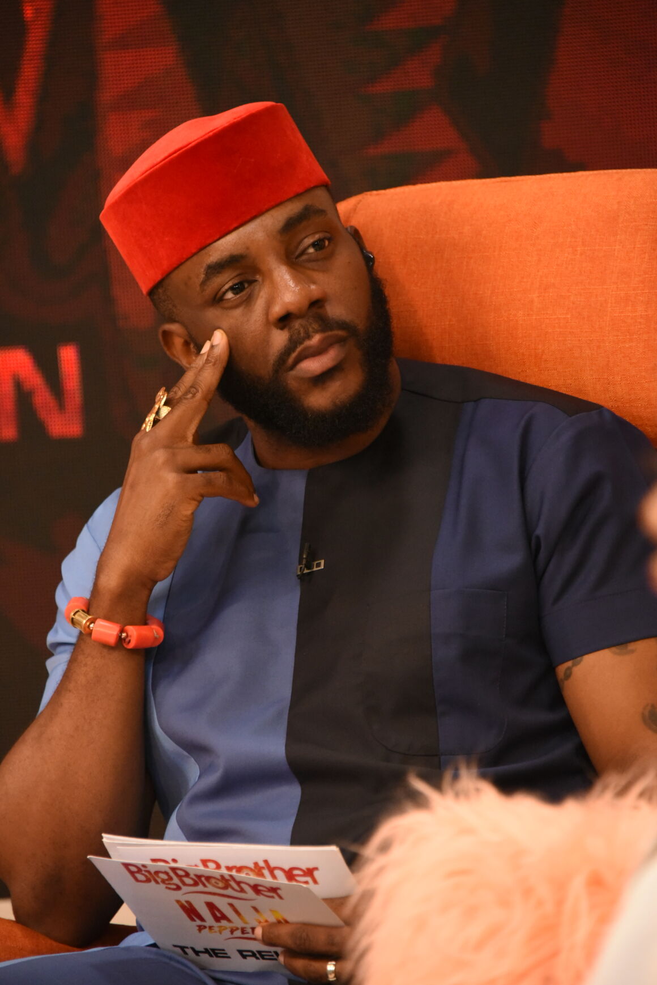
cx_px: 328
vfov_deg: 8.2
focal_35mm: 250
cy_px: 492
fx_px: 6838
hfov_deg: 5.5
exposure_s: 1/160
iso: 8000
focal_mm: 250
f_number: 6.3
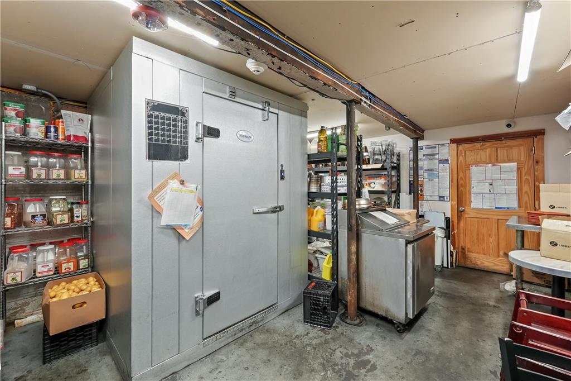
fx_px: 238
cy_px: 190
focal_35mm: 15
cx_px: 286
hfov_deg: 100.4
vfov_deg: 77.3
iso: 320
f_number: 7.1
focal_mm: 10
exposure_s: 1/2
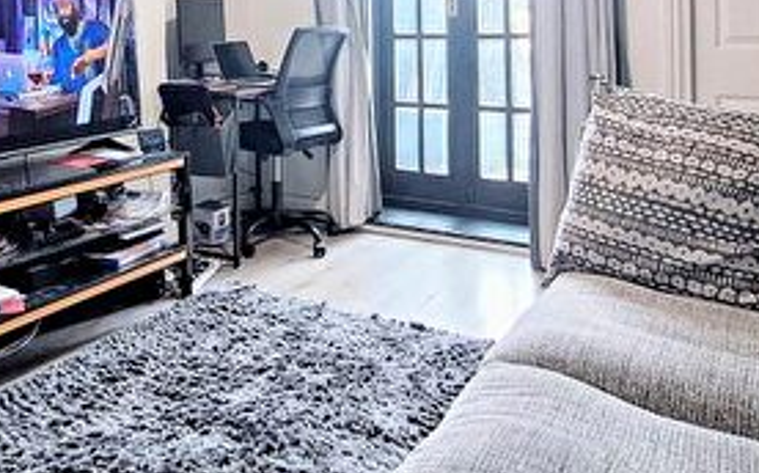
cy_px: 23
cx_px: 261
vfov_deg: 33.7
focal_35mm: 35
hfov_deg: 54.4
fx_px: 723
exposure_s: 1/50
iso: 125
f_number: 2.2
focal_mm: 1.74
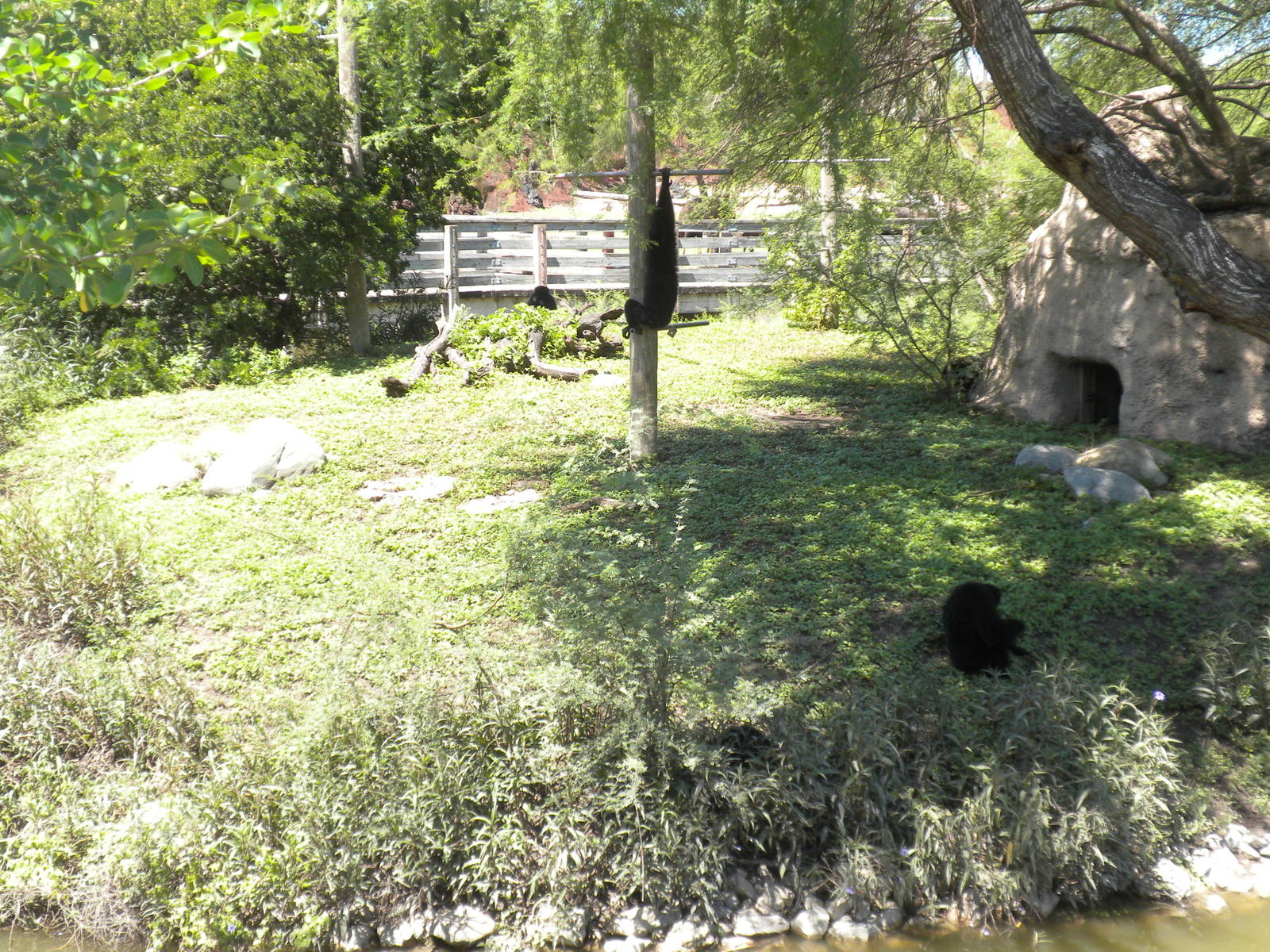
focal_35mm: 52
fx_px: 1908
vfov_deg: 28.0
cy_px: 476
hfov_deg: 36.8
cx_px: 635
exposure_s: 1/160
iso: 90
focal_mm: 9.1
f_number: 4.3
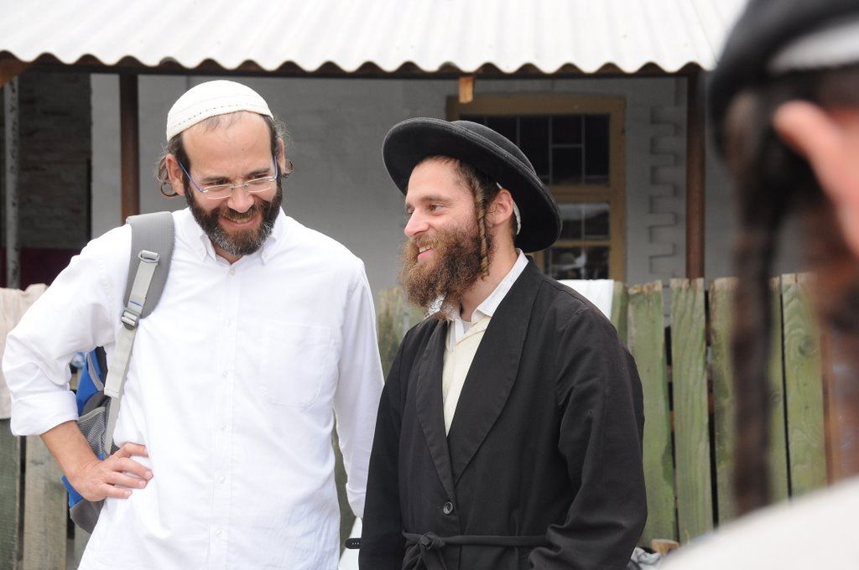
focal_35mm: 75
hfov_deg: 27.0
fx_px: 1787
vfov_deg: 18.1
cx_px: 430
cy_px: 285
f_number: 7.1
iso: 500
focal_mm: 50
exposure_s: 1/160
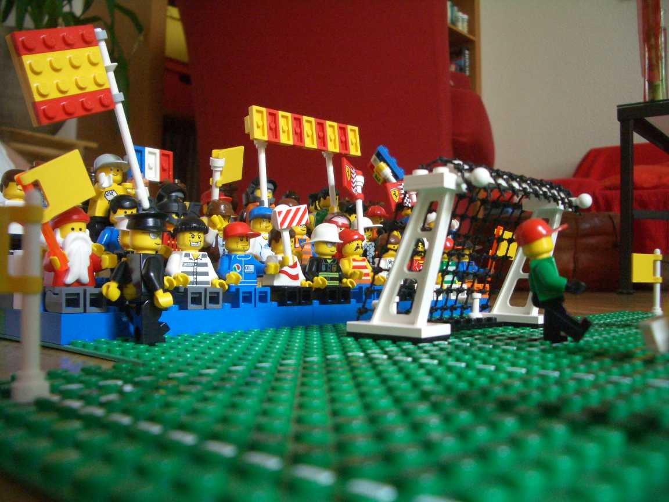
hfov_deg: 52.6
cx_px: 334
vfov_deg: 40.7
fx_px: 676
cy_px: 251
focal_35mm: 35
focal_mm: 5.8
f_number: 2.6
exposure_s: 1/30
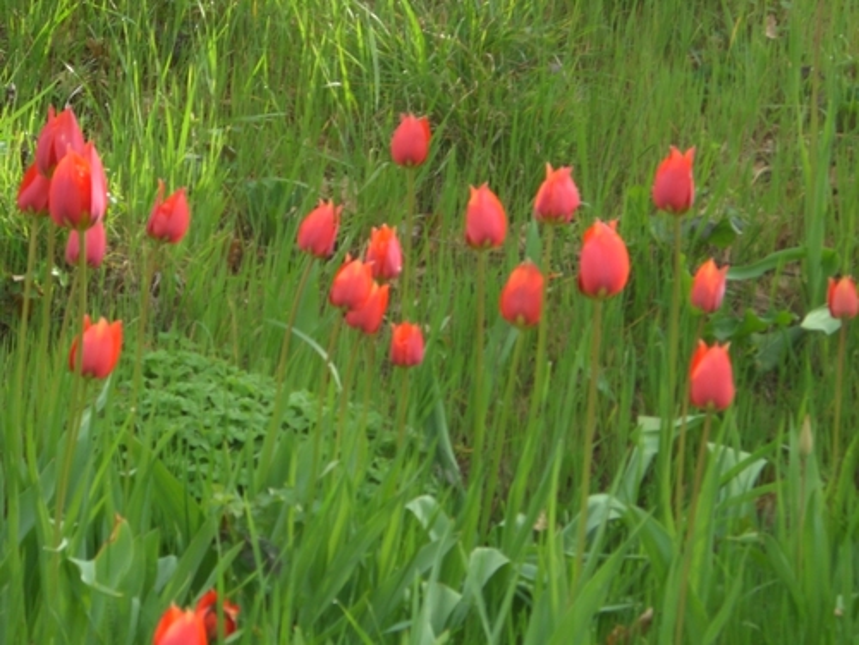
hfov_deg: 17.3
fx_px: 2829
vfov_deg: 13.0
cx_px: 430
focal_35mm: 114
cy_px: 322
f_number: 5.2
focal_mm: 18.6
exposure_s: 1/125
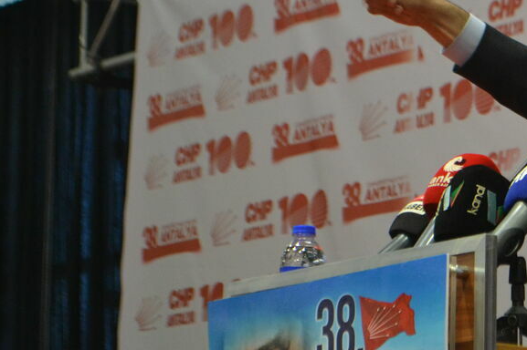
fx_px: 2679
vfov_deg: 7.5
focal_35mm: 183
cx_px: 567
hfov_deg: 11.1
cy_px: 39
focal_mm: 55
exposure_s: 1/60
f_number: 5.6
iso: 1250
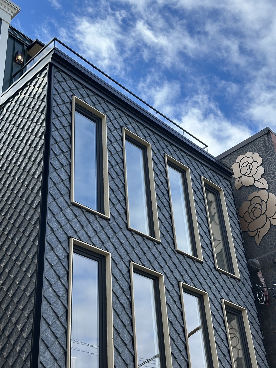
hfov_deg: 30.3
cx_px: 138
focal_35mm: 48
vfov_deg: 39.7
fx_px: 510
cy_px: 184
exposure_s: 1/1565
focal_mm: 6.86
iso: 64
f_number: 1.78
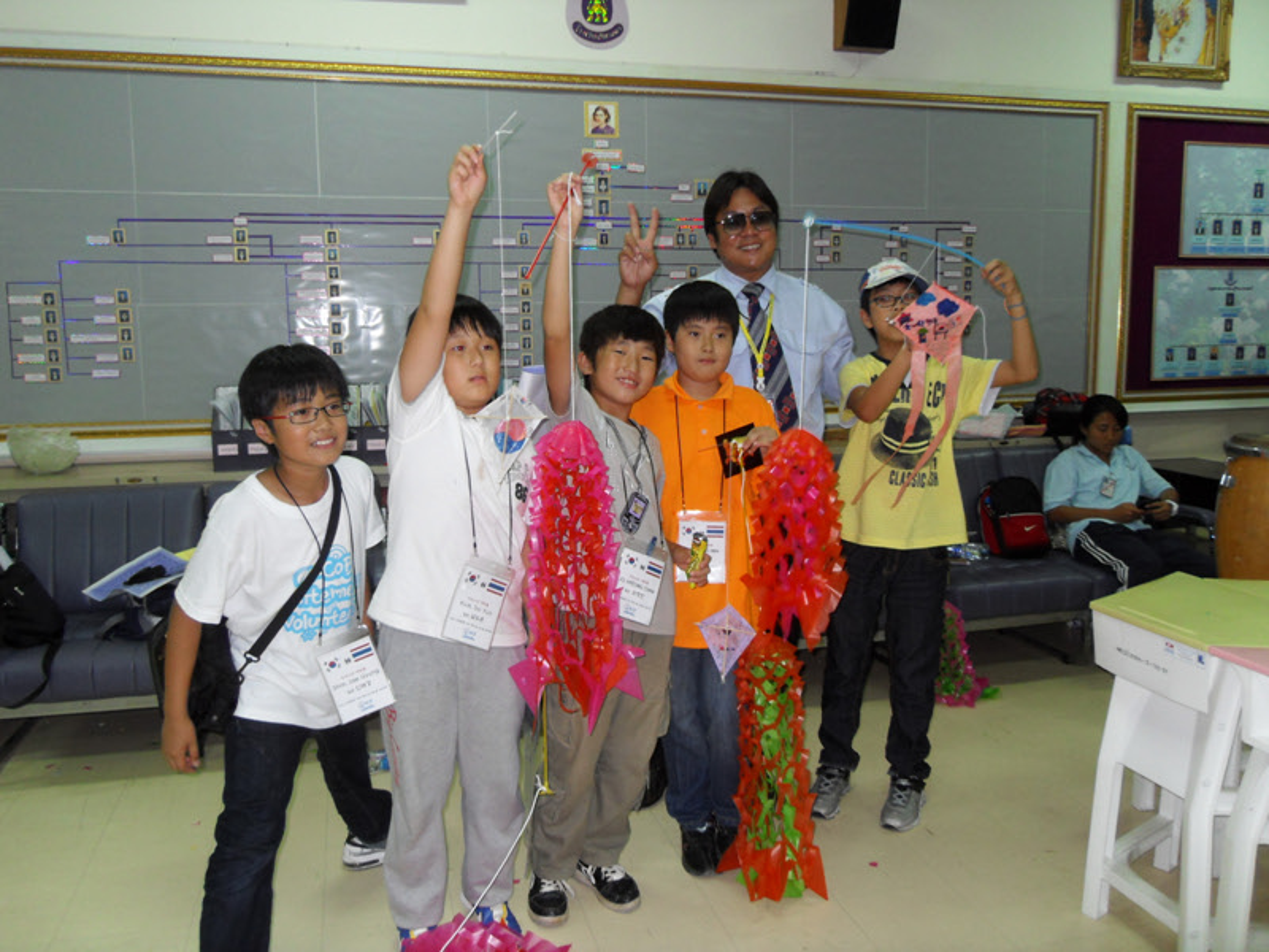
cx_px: 634
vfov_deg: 49.7
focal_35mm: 28
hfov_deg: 63.4
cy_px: 476
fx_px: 1026
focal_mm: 6
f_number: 2.8
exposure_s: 1/45
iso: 200
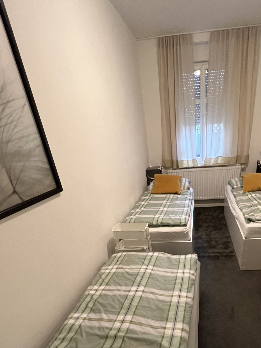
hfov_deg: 61.8
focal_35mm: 21
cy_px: 266
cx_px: 176
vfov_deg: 72.8
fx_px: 211
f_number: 1.8
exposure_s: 1/50
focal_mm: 1.57
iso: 400
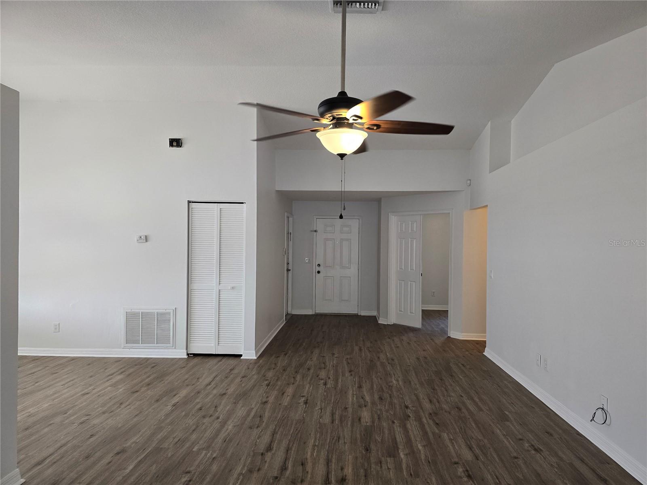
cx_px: 324
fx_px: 430
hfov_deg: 73.9
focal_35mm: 23
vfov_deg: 58.9
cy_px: 242
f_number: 1.7
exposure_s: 1/120
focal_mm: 6.3
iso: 160
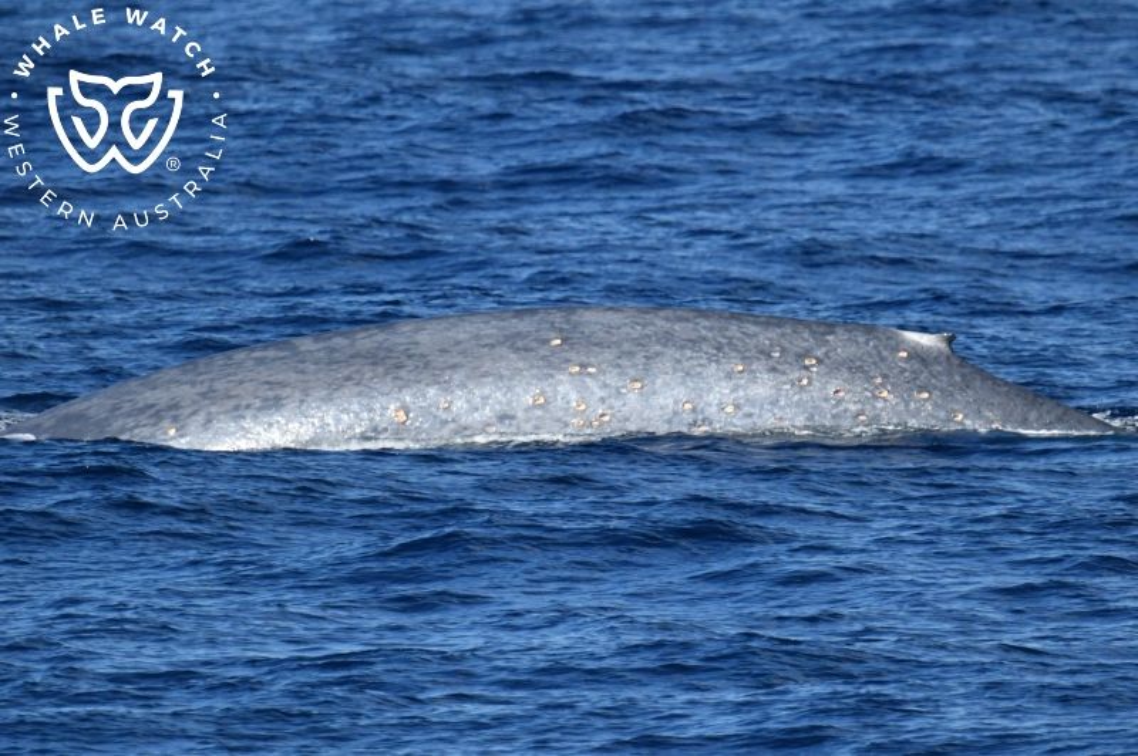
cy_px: 378
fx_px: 18951
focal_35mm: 600
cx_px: 569
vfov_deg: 2.3
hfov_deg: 3.4
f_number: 6.3
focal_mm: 600
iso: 1250
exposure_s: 1/8000
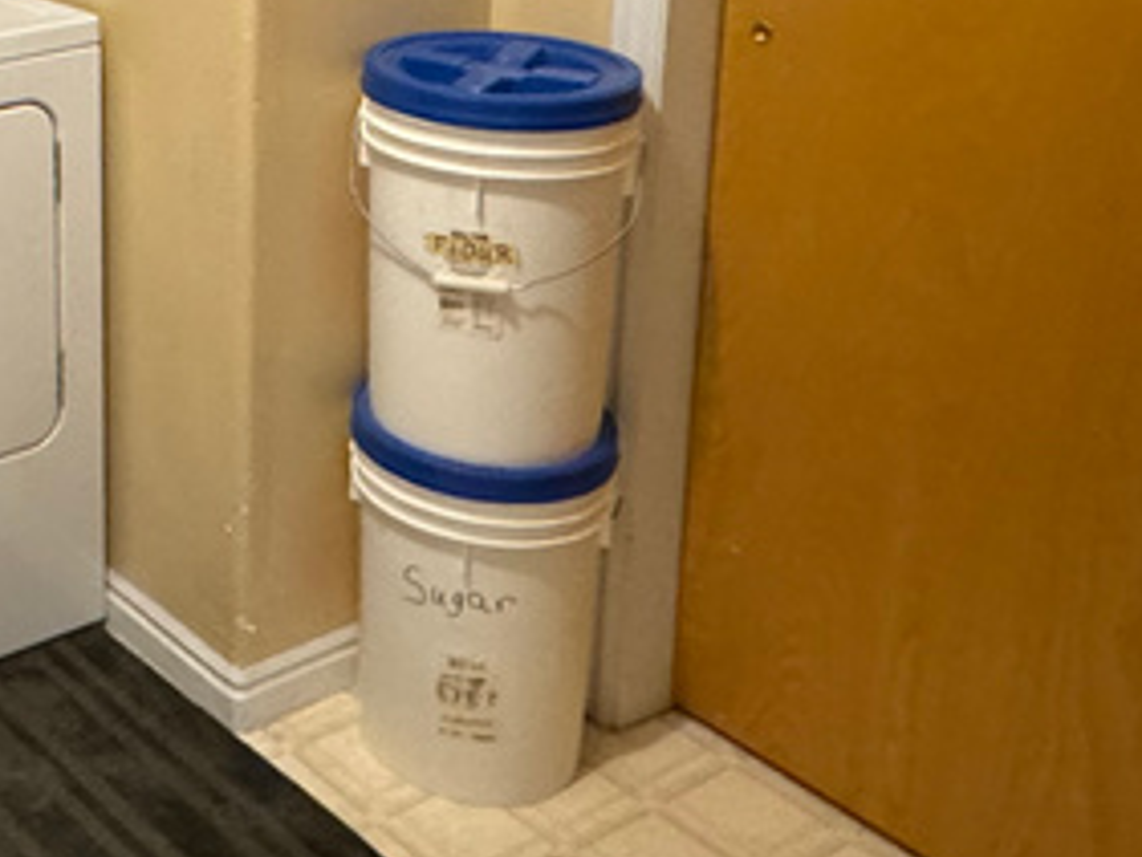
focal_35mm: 51
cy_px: -28
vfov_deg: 26.8
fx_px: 1683
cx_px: -110
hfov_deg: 32.9
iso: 1000
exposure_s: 1/60
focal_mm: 2.22
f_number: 2.2
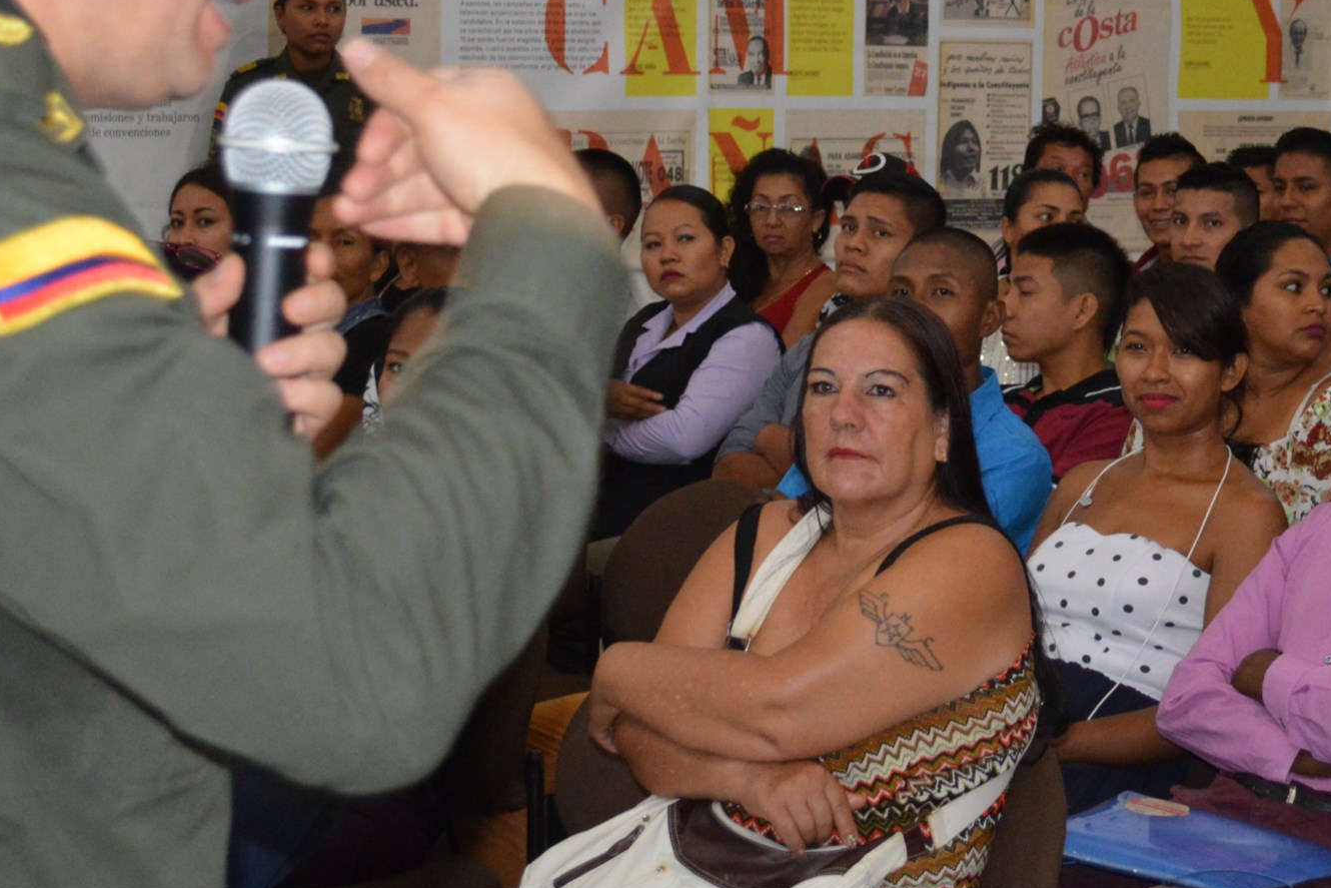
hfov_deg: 20.6
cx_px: 1027
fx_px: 3628
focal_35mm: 98
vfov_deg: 13.9
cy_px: 203
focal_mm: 29
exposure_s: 1/60
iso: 2000
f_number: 4.5
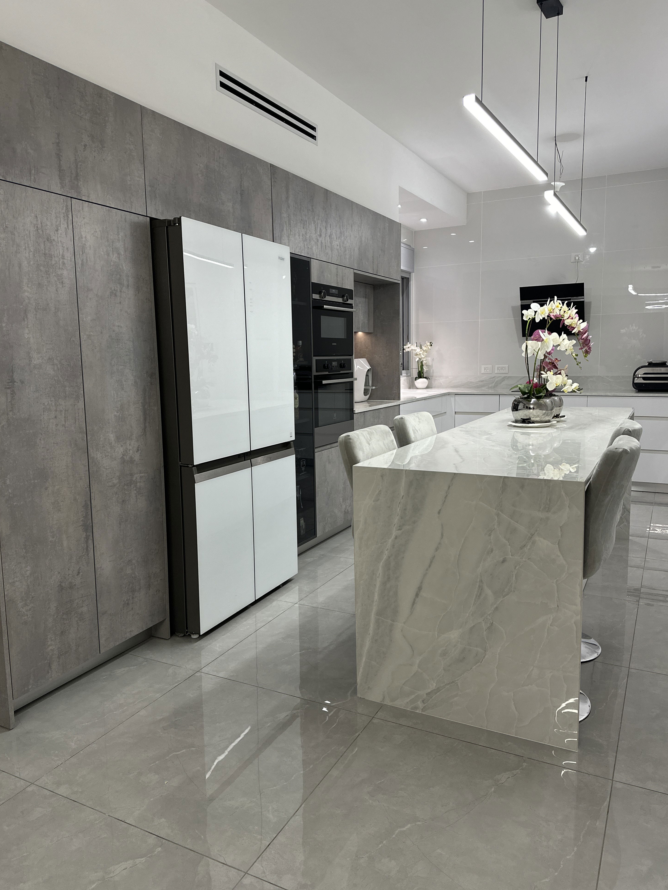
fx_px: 643
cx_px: 335
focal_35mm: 25
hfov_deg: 54.9
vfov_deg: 69.4
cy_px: 437
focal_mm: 6.86
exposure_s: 1/100
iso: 160
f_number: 1.78
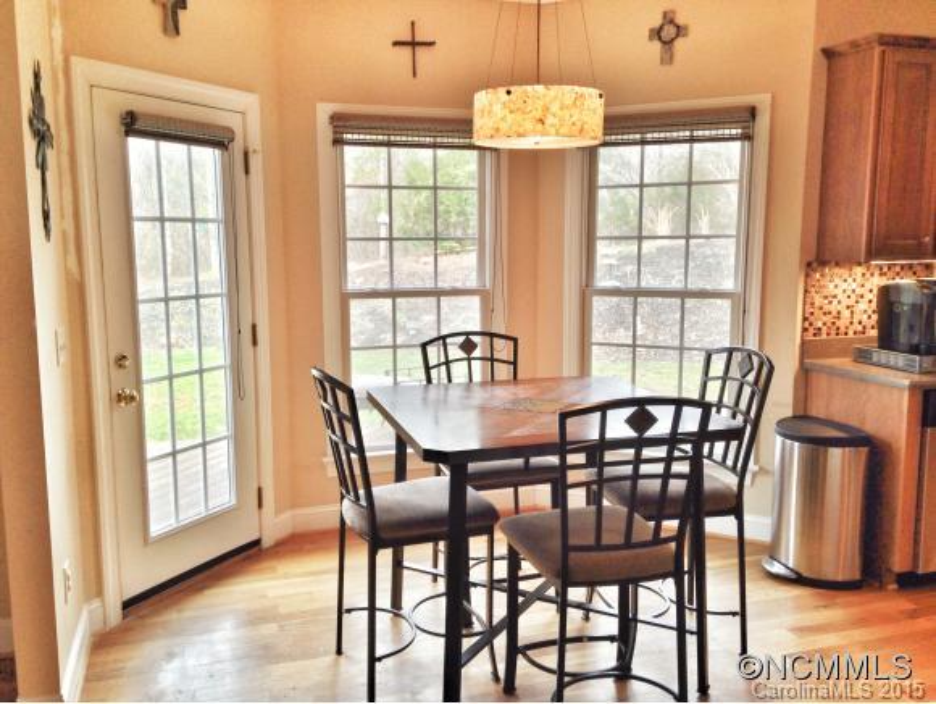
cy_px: 352
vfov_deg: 43.0
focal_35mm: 33
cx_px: 468
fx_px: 893
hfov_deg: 55.3
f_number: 2.4
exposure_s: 1/60
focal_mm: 4.12
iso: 64
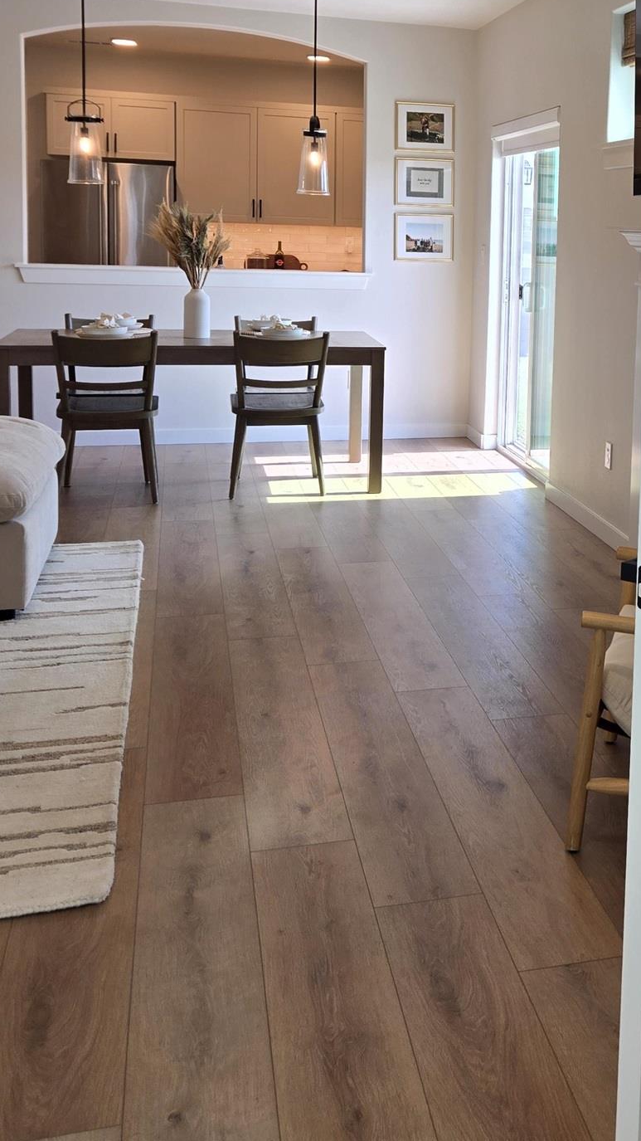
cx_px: 584
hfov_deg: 27.3
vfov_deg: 47.3
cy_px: 347
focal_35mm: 42
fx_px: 1270
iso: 50
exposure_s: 1/120
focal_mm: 5.4
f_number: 1.8
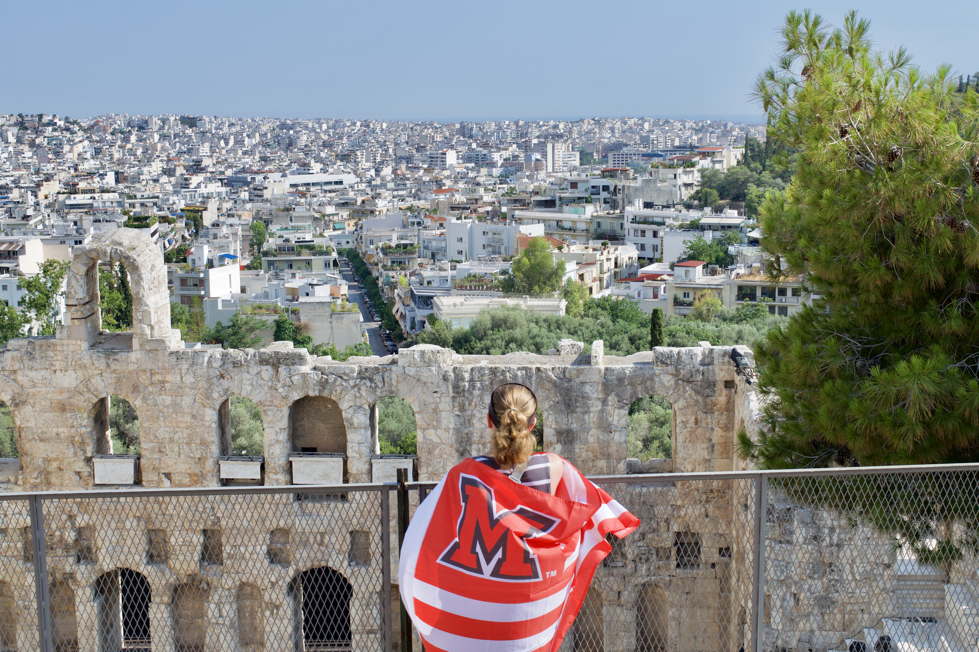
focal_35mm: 51
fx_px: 1387
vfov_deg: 26.5
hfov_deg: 38.9
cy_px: 326
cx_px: 490
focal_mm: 34
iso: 200
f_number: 10
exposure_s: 1/400
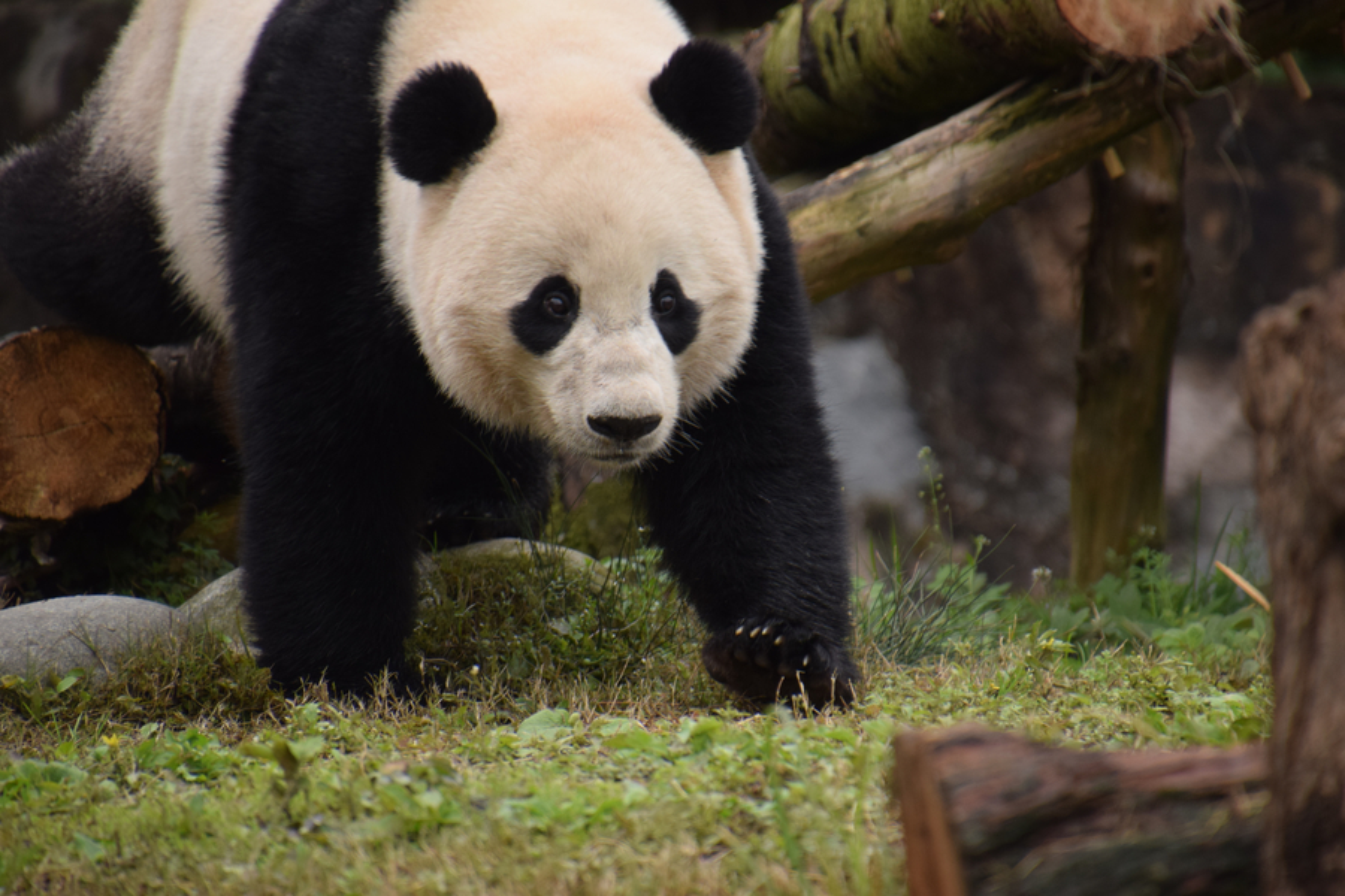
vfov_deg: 3.1
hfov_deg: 4.6
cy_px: 448
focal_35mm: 450
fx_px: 16811
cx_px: 672
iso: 500
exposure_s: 1/320
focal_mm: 300
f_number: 6.3
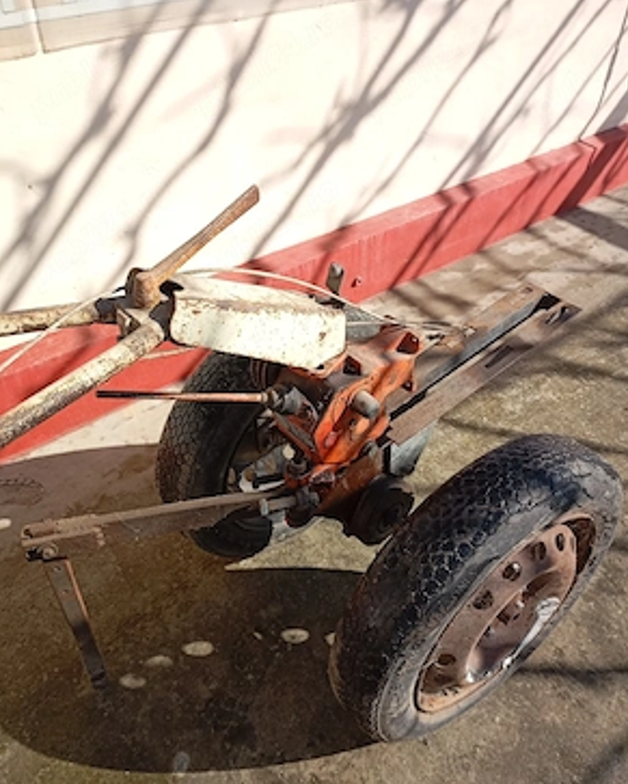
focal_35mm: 30
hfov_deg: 48.6
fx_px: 696
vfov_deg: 58.6
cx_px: 311
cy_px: 425
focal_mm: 4.27
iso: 102
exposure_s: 1/435
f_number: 1.8
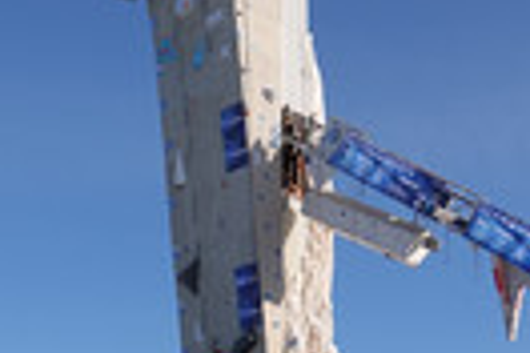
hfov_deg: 24.7
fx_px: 1207
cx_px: 225
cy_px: 558
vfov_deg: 15.2
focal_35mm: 82
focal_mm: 8.8
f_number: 2.4
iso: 100
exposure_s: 1/2500
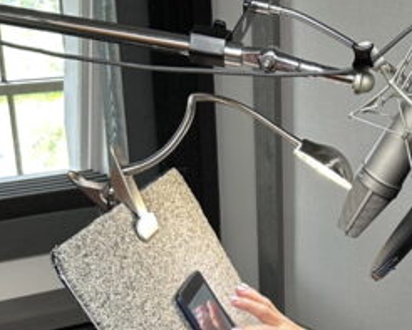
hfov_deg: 30.0
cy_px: 330
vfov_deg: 23.9
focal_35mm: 61
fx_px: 744
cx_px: 345
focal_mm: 6.86
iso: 160
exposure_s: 1/60
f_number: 1.78
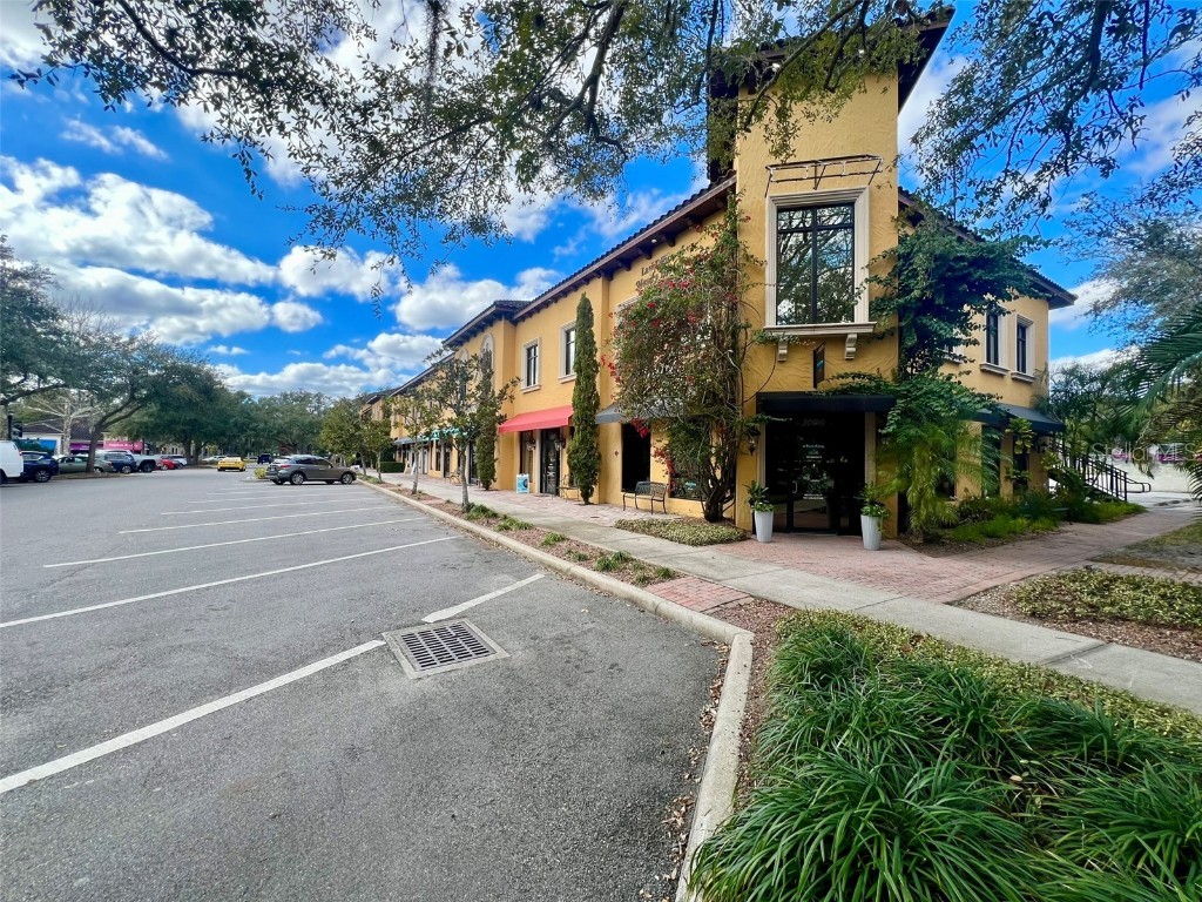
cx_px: 601
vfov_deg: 89.9
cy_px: 451
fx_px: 451
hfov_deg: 106.2
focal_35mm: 13
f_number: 1.8
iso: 32
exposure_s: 1/428
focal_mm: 1.57
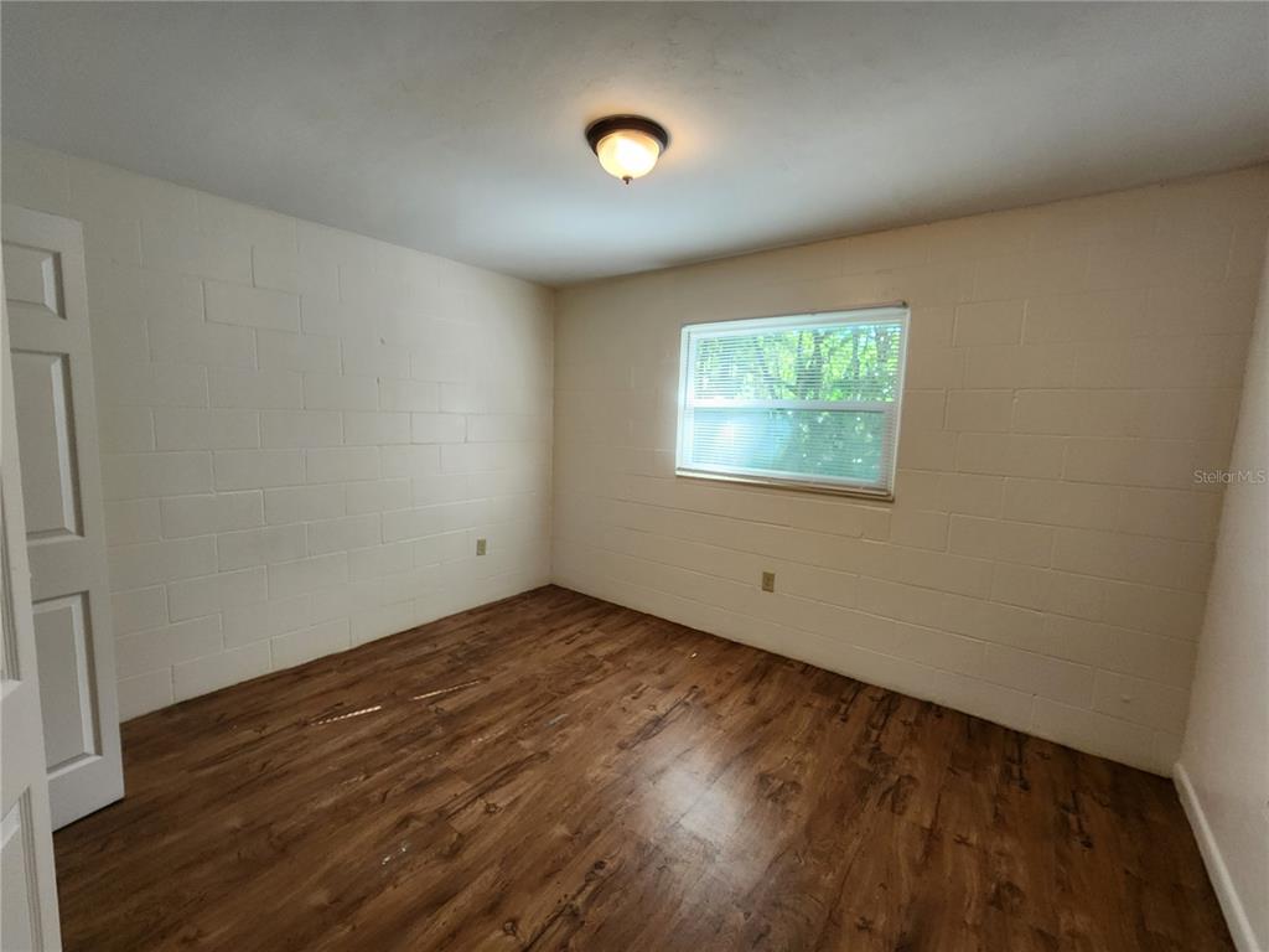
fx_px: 477
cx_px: 634
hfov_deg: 106.2
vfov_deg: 89.9
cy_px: 476
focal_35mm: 13
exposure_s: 1/40
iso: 320
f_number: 2.2
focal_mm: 2.2
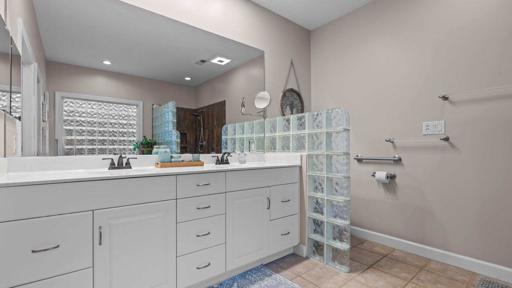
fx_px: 231
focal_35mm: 17
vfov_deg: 63.9
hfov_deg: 95.9
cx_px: 255
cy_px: 153
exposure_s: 1/2.5
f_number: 8
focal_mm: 16
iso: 400
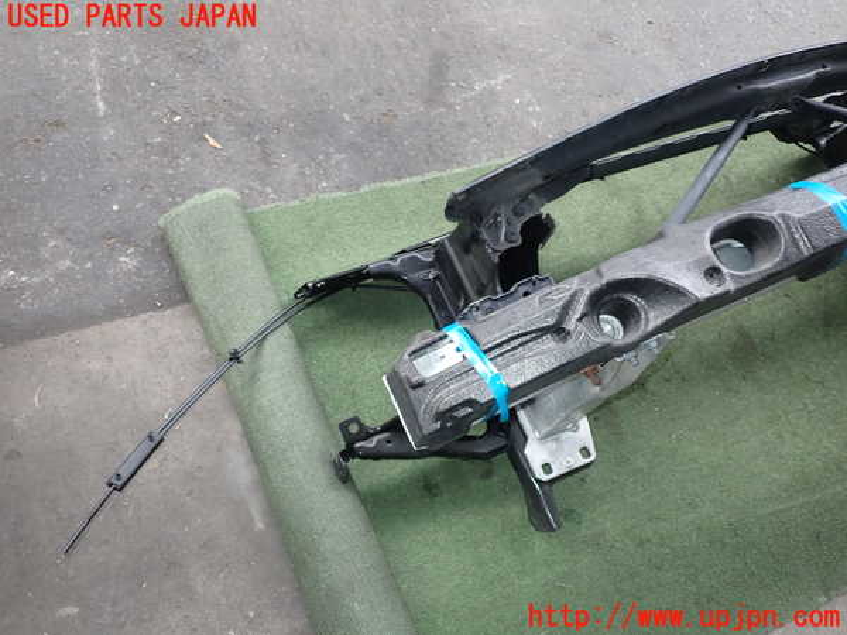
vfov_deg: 46.8
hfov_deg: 60.0
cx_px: 424
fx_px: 734
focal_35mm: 30
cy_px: 318
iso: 100
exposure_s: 1/100
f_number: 2.3
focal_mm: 5.4
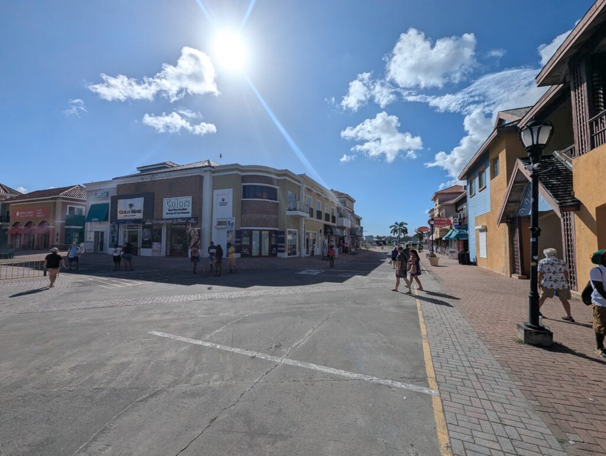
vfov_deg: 90.1
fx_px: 228
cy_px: 228
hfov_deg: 106.1
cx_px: 303
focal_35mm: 13
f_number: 2.2
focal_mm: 1.95
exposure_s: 1/7194
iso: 48
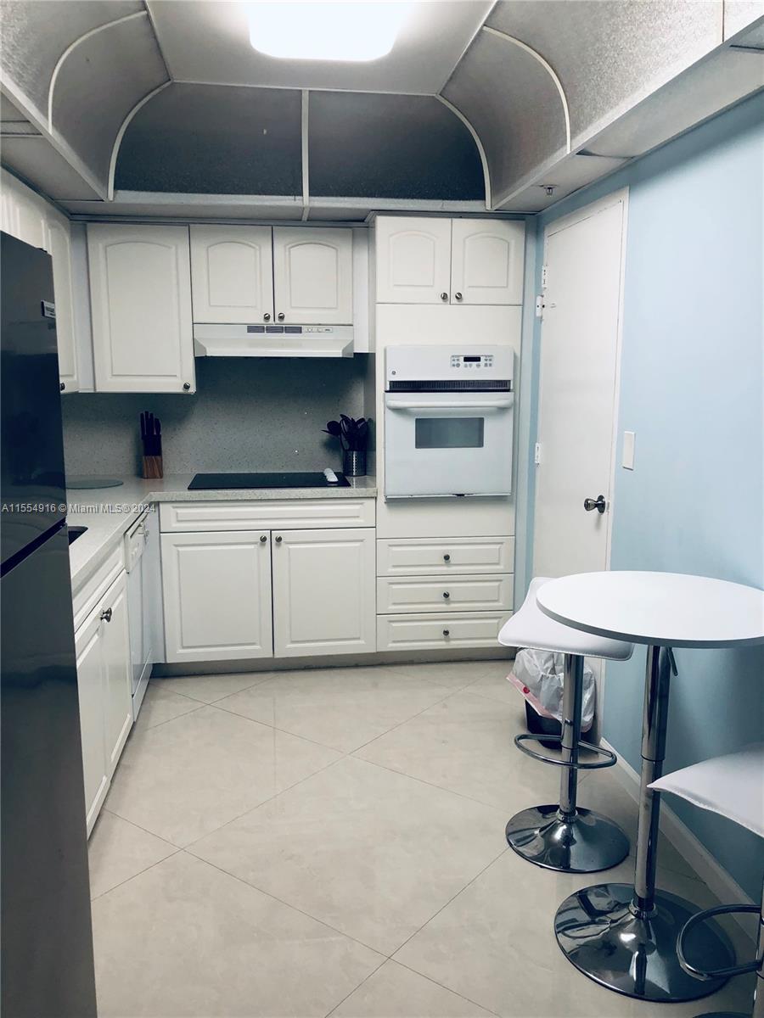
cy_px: 509
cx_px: 382
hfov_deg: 49.7
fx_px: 824
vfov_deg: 63.4
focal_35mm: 28
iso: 64
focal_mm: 3.99
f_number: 1.8
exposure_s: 1/120
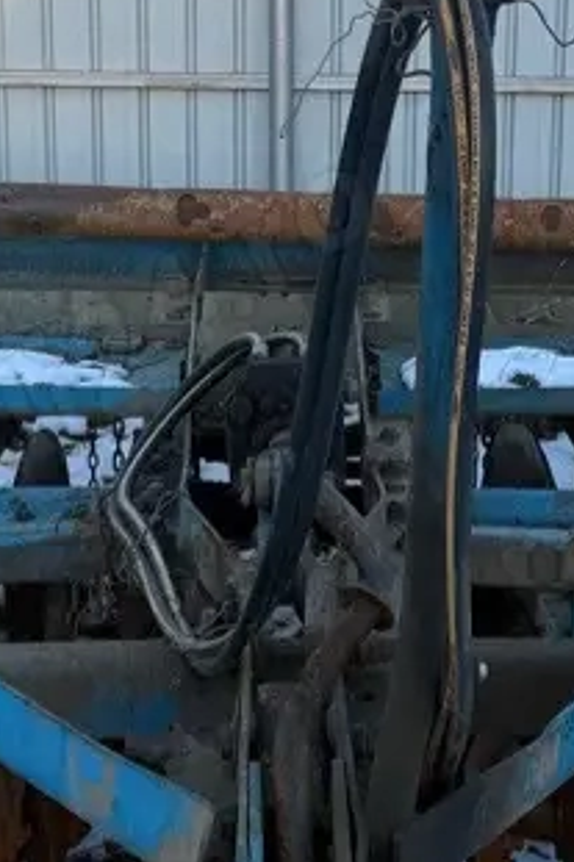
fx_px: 2562
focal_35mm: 107
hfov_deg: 12.8
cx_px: 258
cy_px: 499
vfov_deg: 19.1
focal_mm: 6.76
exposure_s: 1/1156
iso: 80
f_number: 1.78
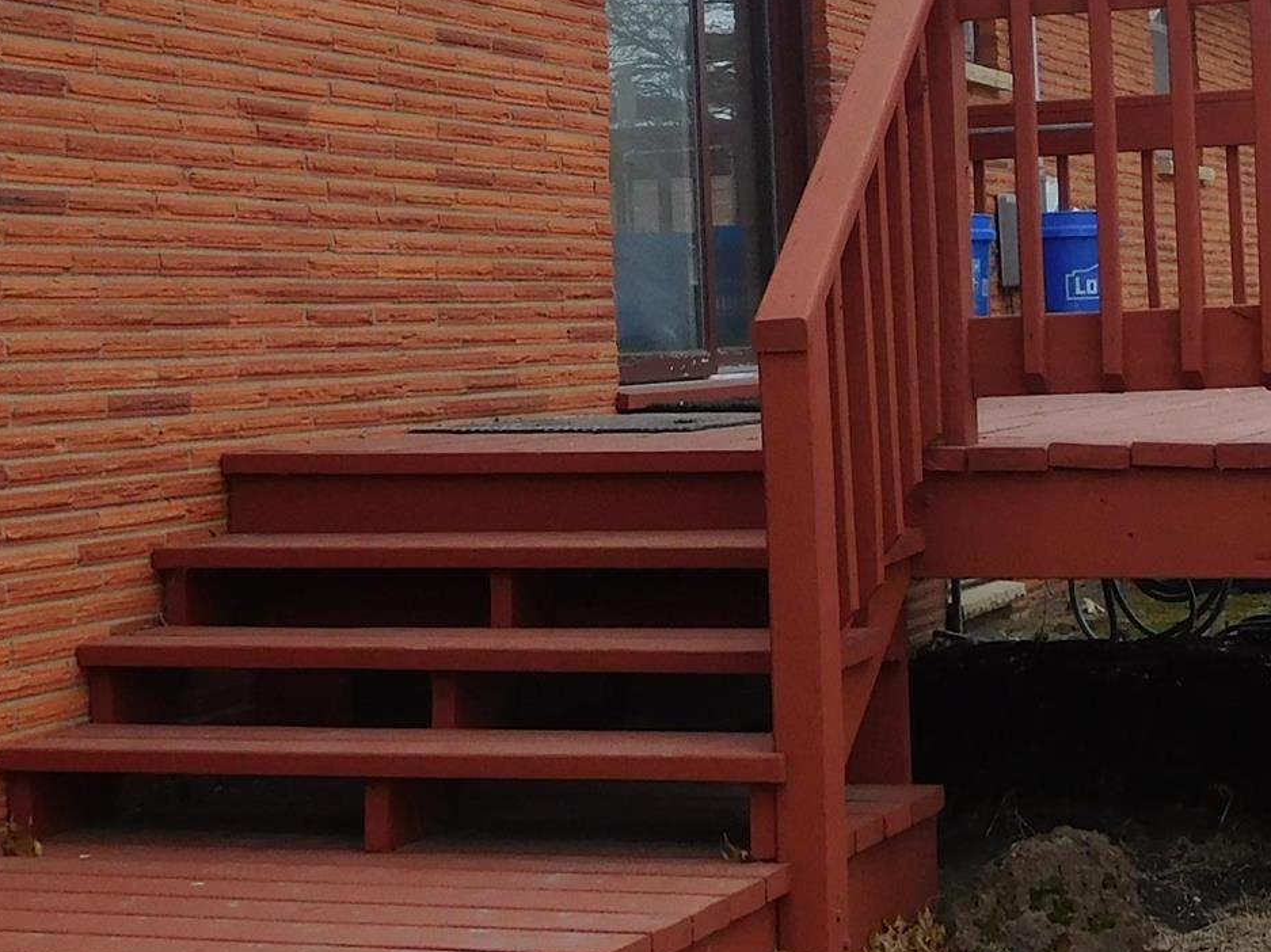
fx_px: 3010
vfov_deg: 17.7
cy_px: 79
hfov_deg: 23.8
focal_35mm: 82
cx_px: 686
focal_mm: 4.5
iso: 125
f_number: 3.4
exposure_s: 1/320
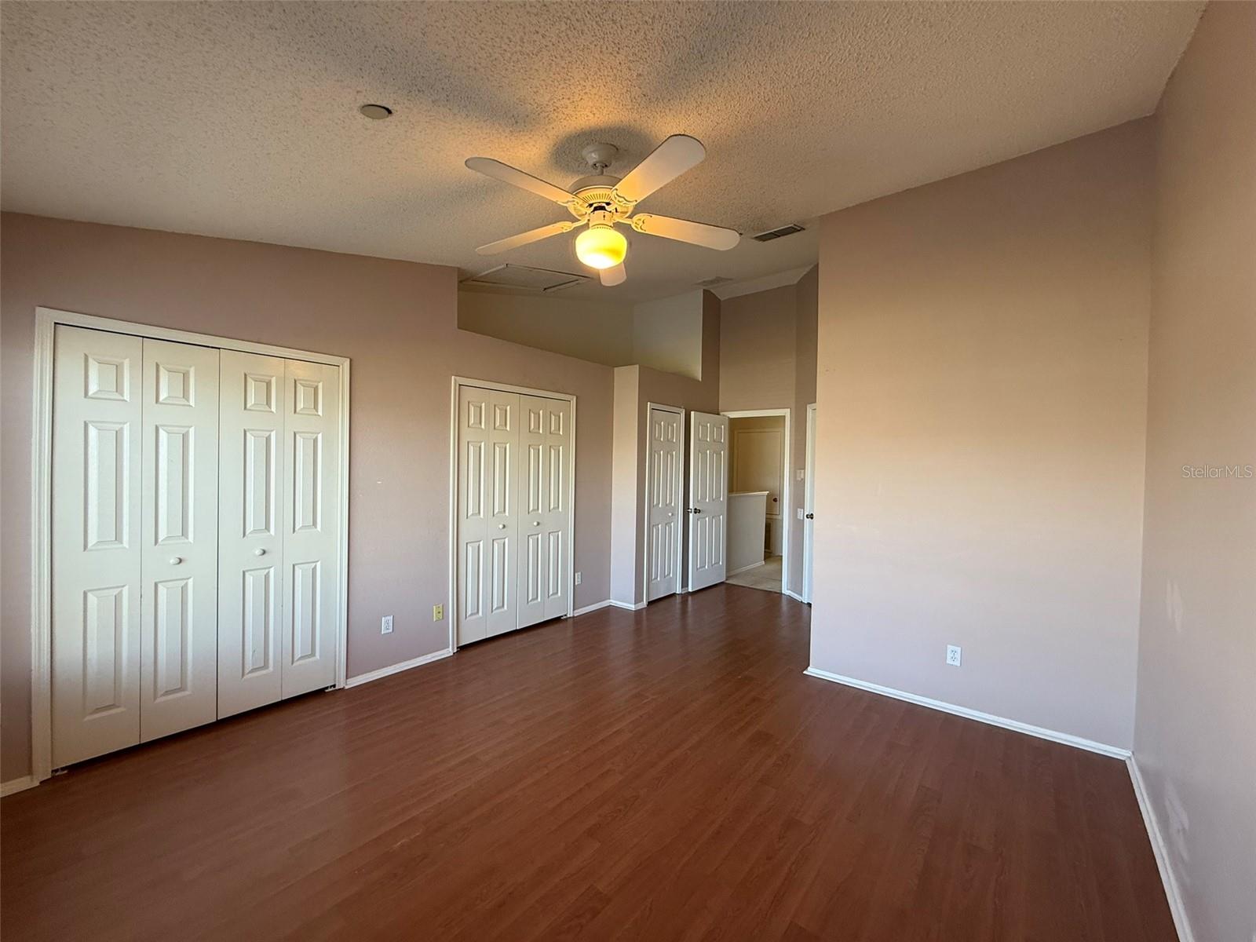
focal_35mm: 14
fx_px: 508
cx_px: 628
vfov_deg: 85.7
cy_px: 471
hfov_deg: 102.1
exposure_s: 1/120
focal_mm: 2.22
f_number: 2.2
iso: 200
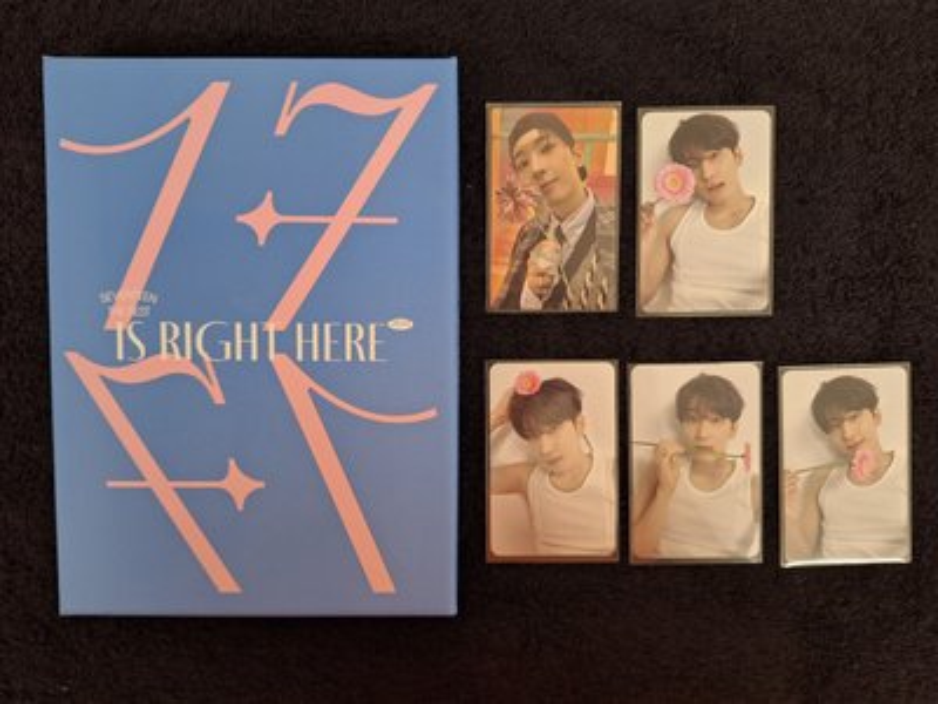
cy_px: 352
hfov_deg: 73.9
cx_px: 469
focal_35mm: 23
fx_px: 623
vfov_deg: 58.9
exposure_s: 1/20
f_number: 1.8
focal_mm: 5.54
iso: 400
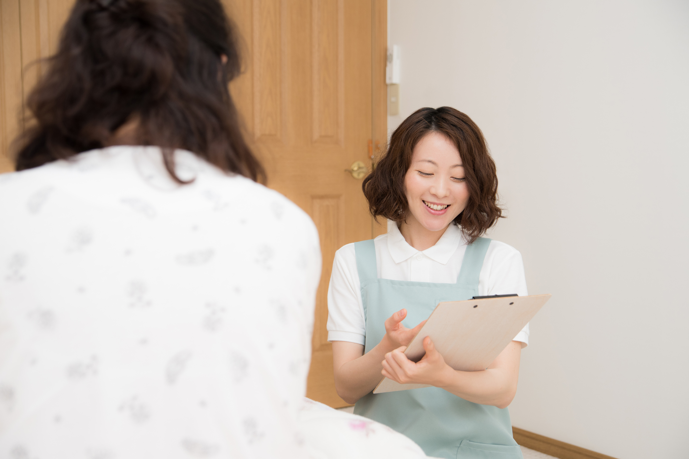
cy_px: 230
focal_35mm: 52
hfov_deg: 38.2
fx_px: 995
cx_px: 344
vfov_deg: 26.0
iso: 400
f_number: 4
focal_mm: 52
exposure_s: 1/200
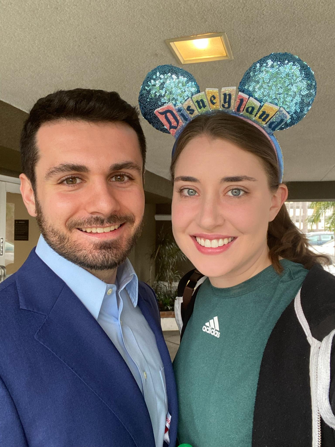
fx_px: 387
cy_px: 224
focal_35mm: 30
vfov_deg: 60.0
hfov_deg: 46.8
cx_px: 168
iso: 125
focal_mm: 2.71
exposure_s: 1/60
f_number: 2.2
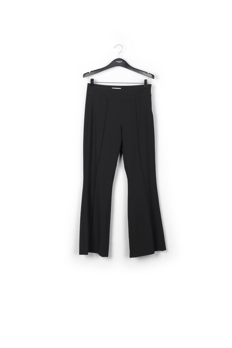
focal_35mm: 39
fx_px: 377
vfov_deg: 49.6
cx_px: 119
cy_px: 172
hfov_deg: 34.2
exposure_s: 1/200
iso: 100
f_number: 11
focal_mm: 38
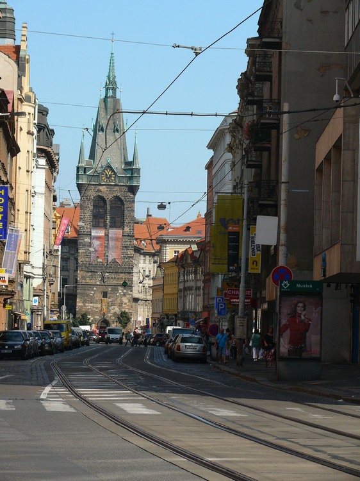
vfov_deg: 14.5
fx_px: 1887
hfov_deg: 10.9
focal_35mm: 136
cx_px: 180
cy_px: 240
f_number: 5
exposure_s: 1/200
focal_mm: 28.8
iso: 100
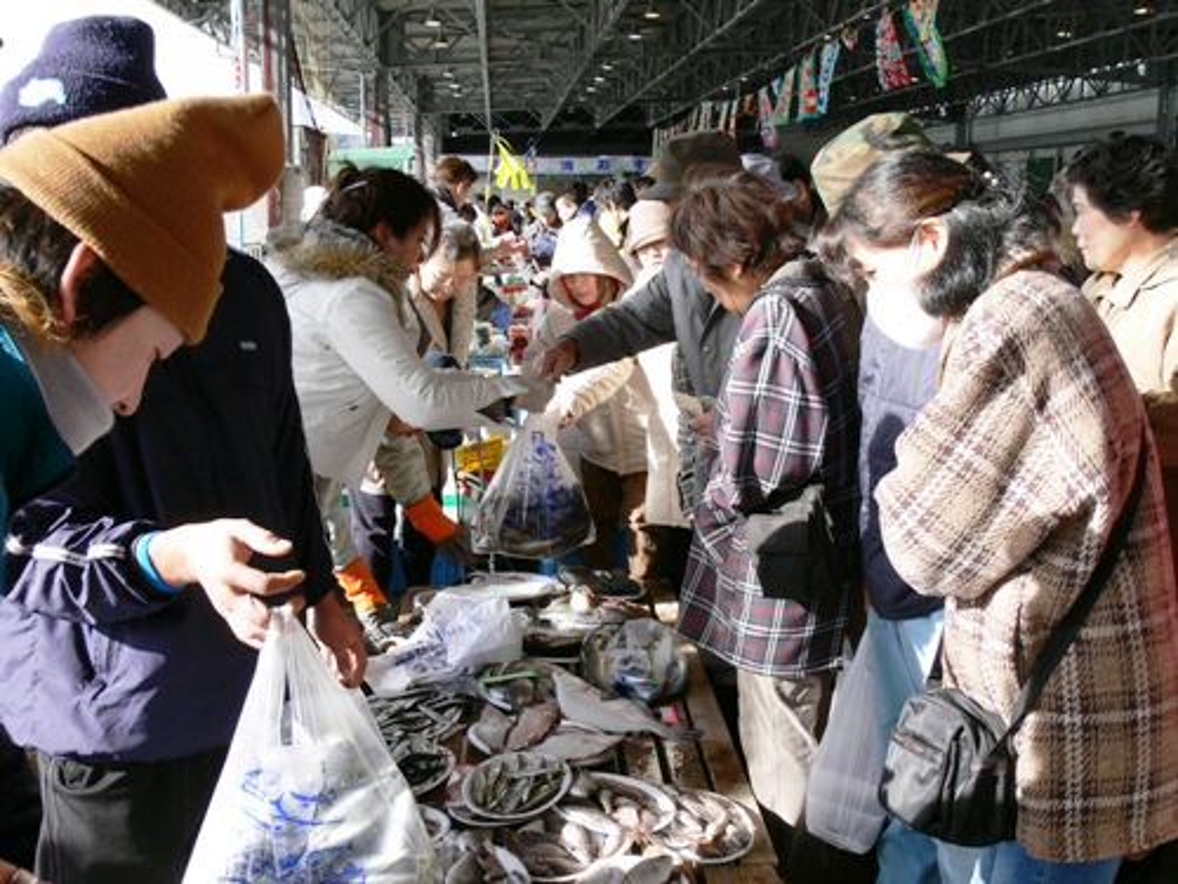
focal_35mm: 35
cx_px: 589
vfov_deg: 40.7
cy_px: 442
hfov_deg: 52.6
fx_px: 1191
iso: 80
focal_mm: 7.4
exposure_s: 1/125
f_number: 4.5
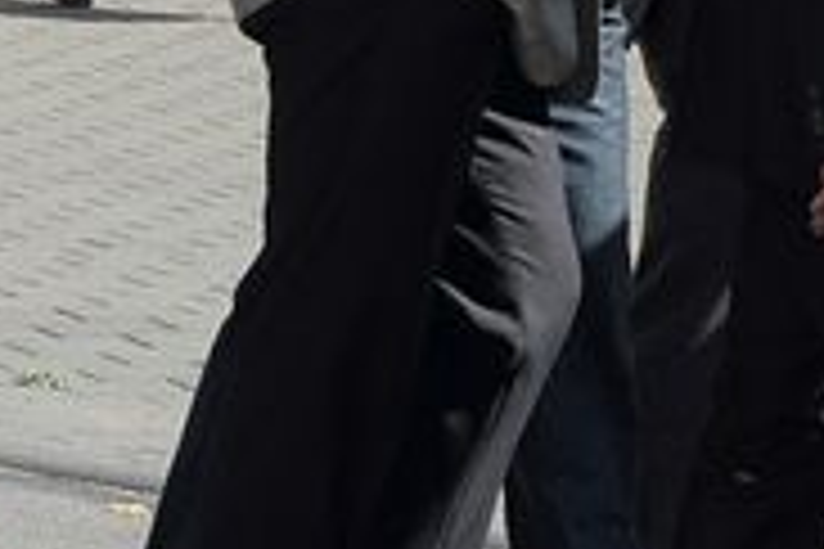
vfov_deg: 3.2
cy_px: -268
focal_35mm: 431
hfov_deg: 4.8
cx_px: -9
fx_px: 9864
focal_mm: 62
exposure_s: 1/1600
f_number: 10
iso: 800
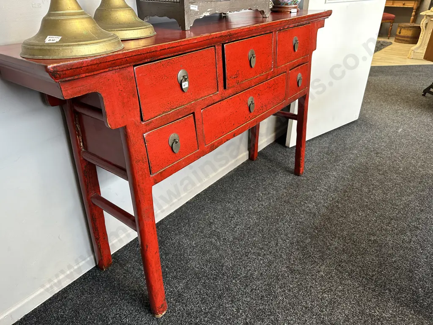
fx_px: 300
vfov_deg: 56.8
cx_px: 216
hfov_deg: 71.6
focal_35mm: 24
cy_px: 162
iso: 160
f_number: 1.78
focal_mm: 6.86
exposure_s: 1/50
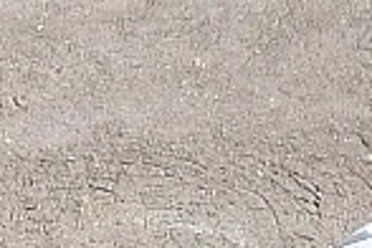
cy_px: 493
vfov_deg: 0.4
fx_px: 37889
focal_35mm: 3667
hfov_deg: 0.6
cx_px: 223
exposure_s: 1/500
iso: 500
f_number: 11
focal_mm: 600
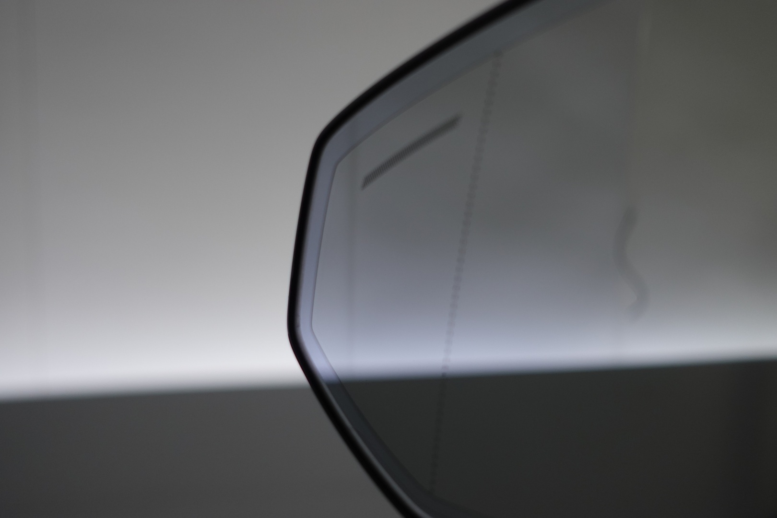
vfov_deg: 20.9
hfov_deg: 31.0
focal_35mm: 65
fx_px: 1403
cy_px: 259
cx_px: 388
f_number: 2.8
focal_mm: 24
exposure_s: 1/80
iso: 200
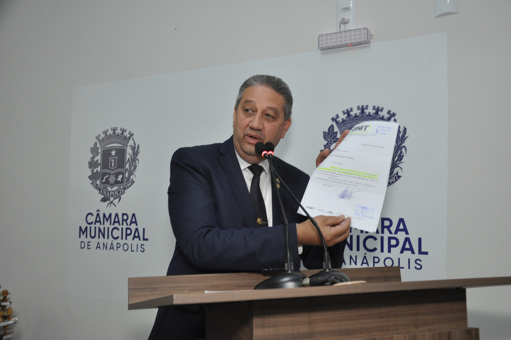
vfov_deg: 35.4
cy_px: 170
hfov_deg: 51.3
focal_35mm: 38
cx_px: 256
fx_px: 532
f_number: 5.6
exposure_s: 1/60
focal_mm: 25
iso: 800
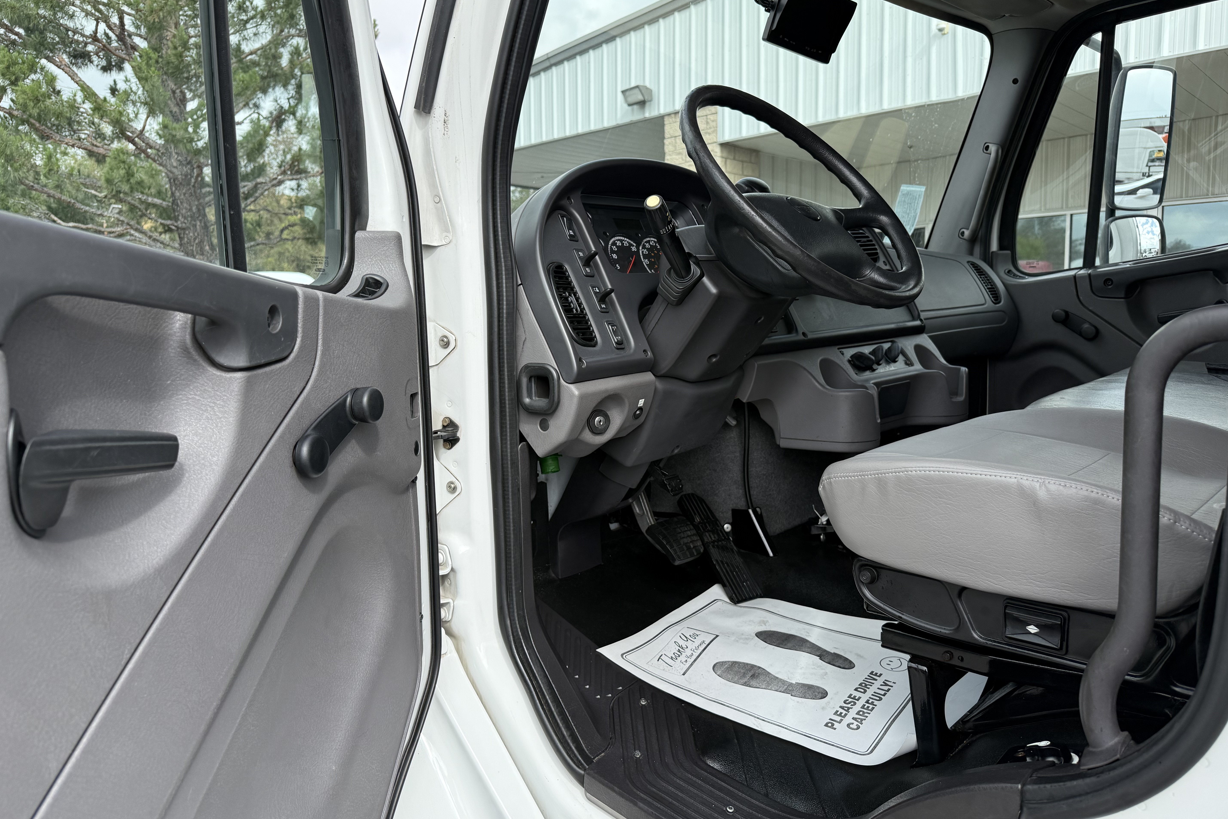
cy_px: 414
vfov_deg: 51.3
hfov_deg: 71.5
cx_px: 614
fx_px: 853
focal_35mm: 25
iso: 100
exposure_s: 1/1689
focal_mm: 6.76
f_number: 1.78
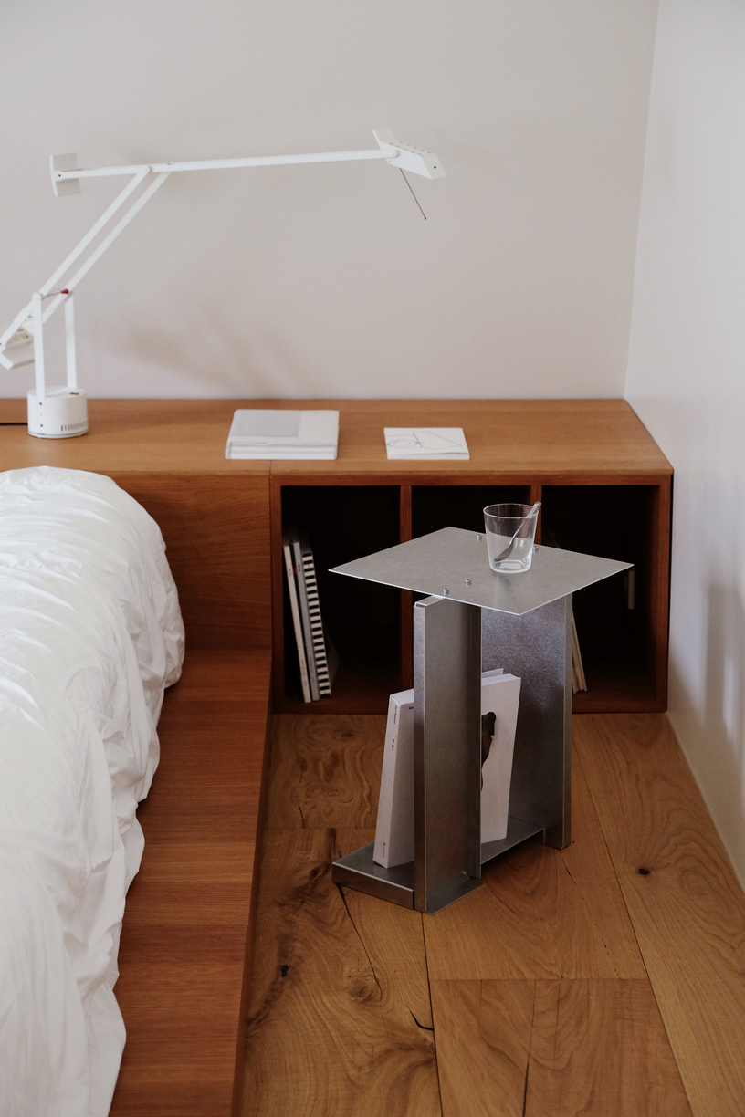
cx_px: 372
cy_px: 558
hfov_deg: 21.2
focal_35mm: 64
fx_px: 1987
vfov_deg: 31.4
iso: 800
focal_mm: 42.7
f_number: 2.8
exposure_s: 1/26
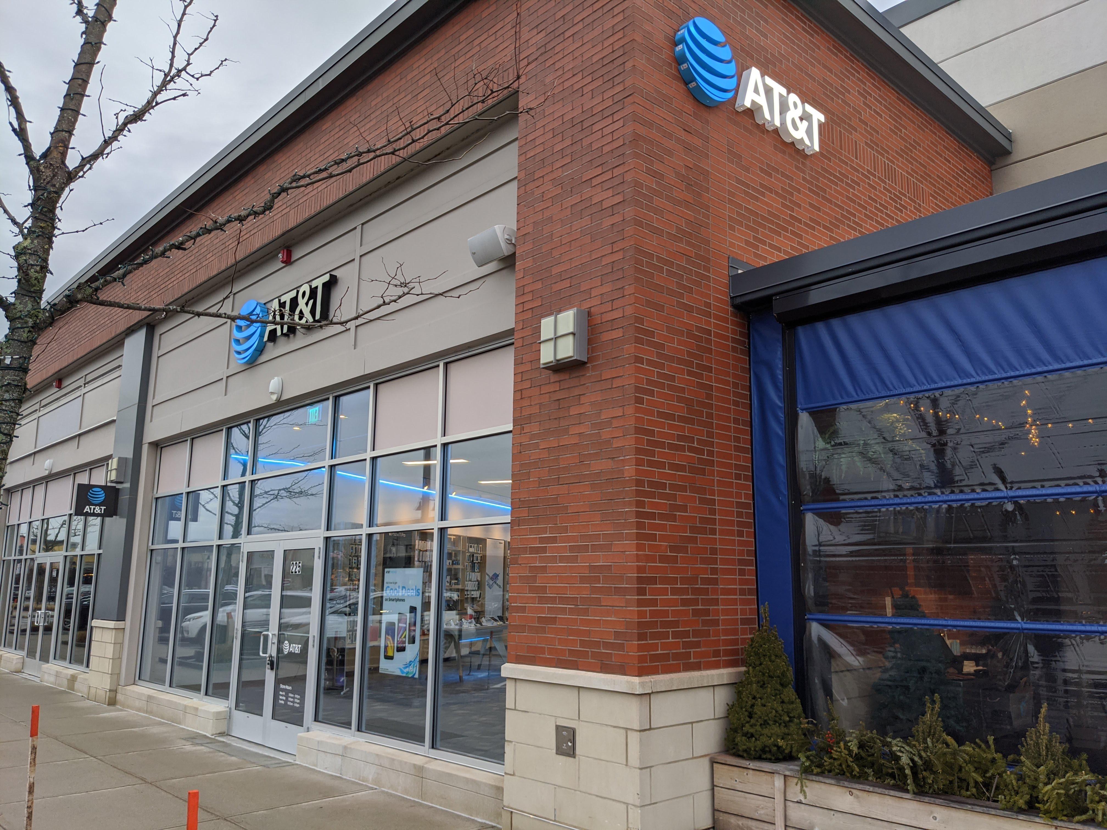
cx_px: 554
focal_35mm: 27
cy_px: 415
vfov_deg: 51.4
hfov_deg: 65.3
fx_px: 863
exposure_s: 1/182
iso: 57
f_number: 1.73
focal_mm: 4.38
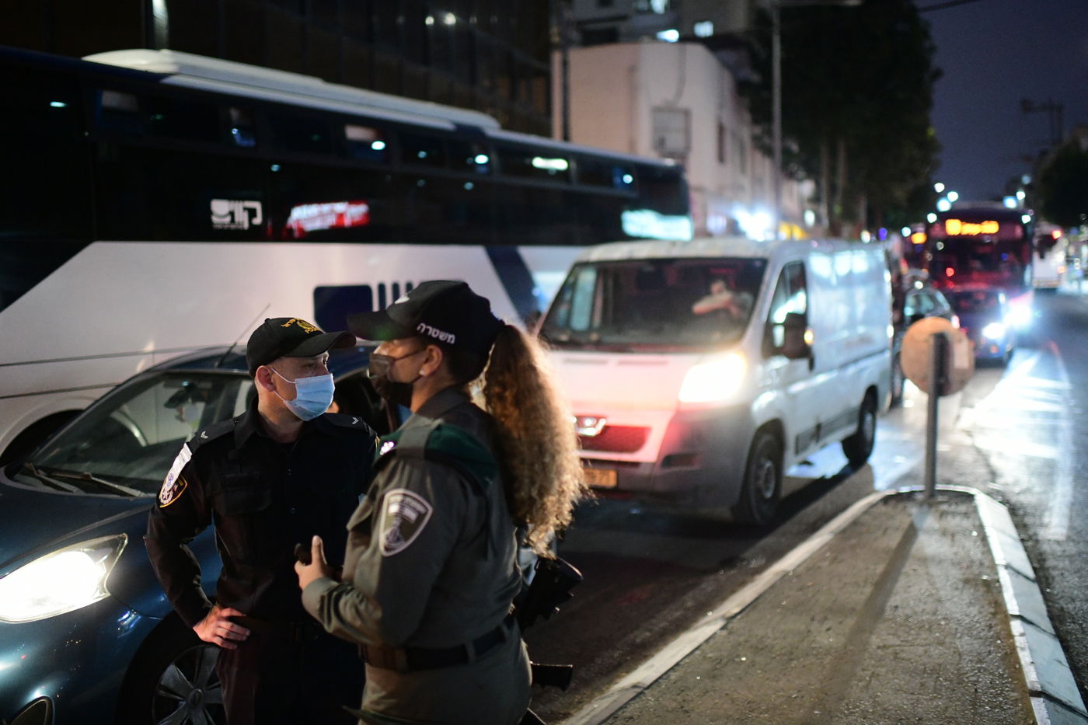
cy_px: 362
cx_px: 544
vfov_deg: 37.8
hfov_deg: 54.4
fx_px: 1058
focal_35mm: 35
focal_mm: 35
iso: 6400
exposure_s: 1/250
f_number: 1.4
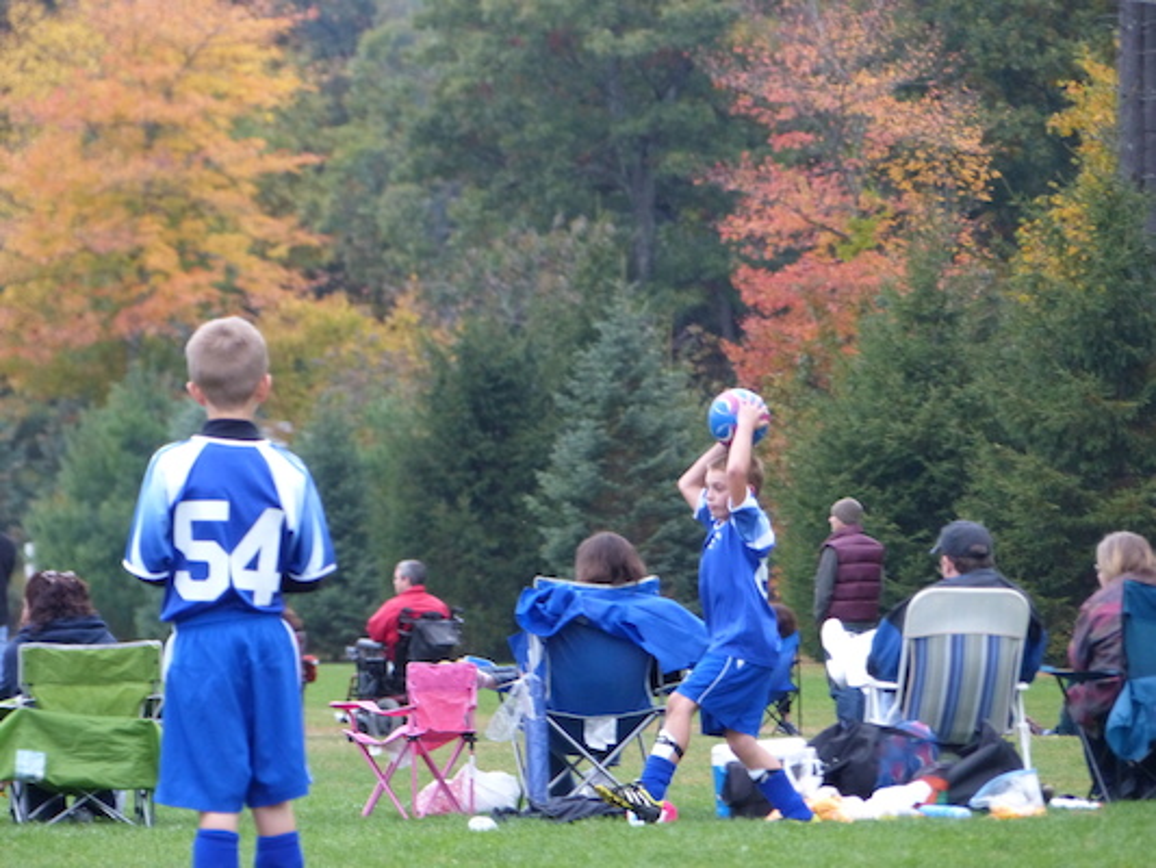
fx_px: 12225
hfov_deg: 5.4
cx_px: 578
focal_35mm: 366
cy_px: 434
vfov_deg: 4.1
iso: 400
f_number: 2.8
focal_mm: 65.8
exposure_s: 1/250
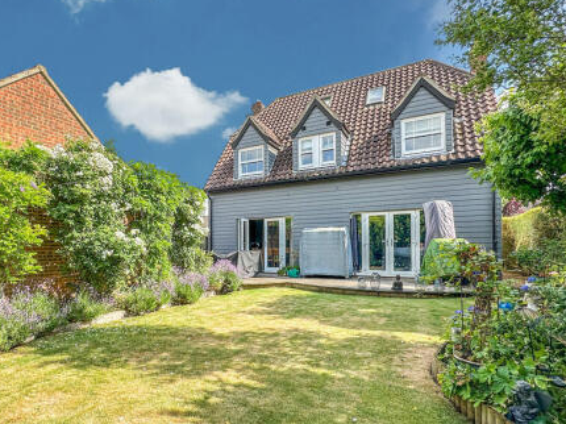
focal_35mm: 19
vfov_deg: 68.5
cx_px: 227
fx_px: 310
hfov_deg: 83.7
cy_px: 196
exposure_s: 1/630
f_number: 2.2
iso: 40
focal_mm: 2.22
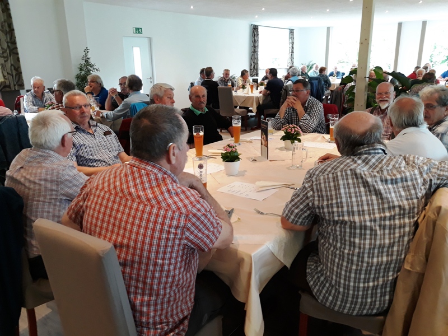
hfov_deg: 65.3
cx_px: 224
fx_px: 349
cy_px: 168
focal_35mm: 27
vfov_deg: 51.4
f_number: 1.7
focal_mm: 3.71
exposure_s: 1/25
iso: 160
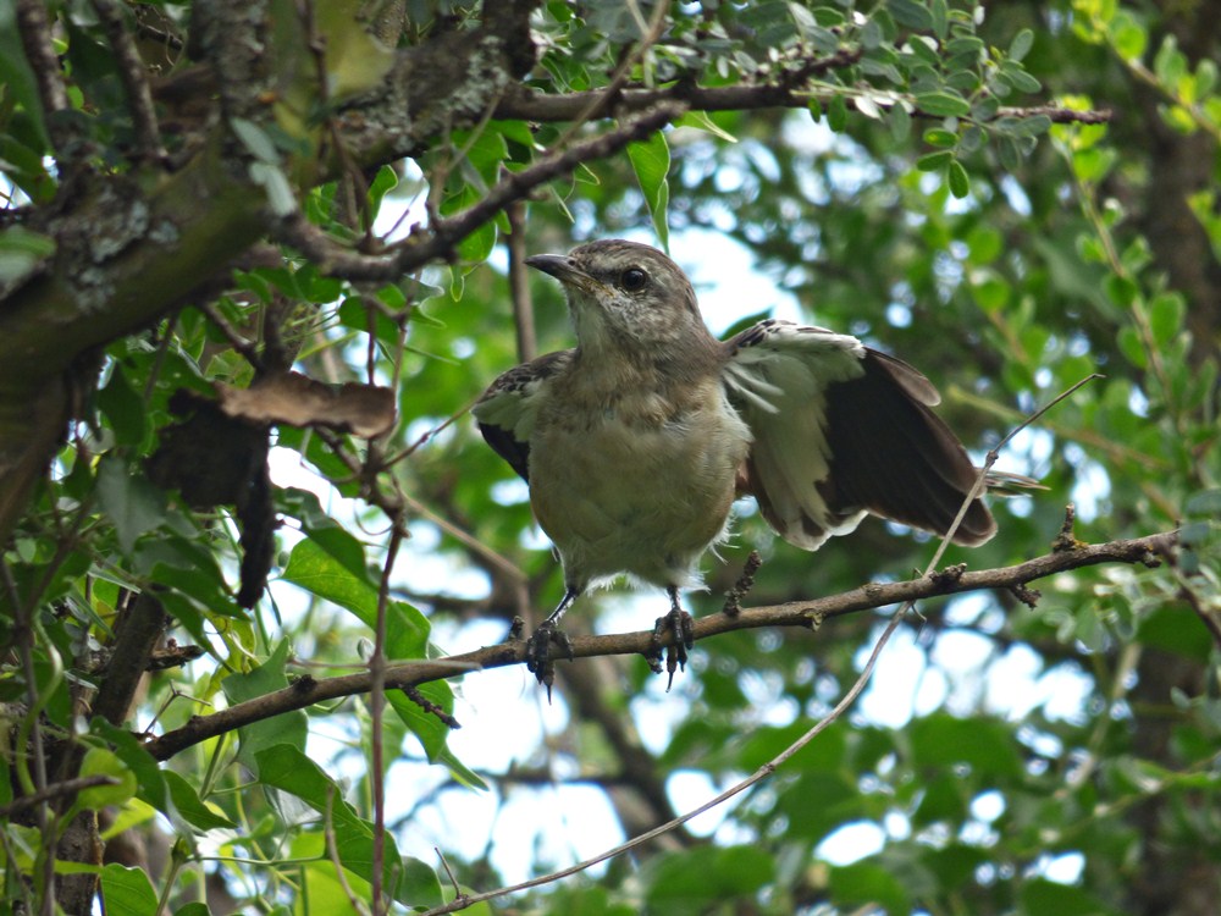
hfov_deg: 1.7
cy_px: 458
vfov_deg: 1.2
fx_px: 42327
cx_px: 610
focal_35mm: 1200
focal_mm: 215
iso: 160
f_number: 5.9
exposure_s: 1/125
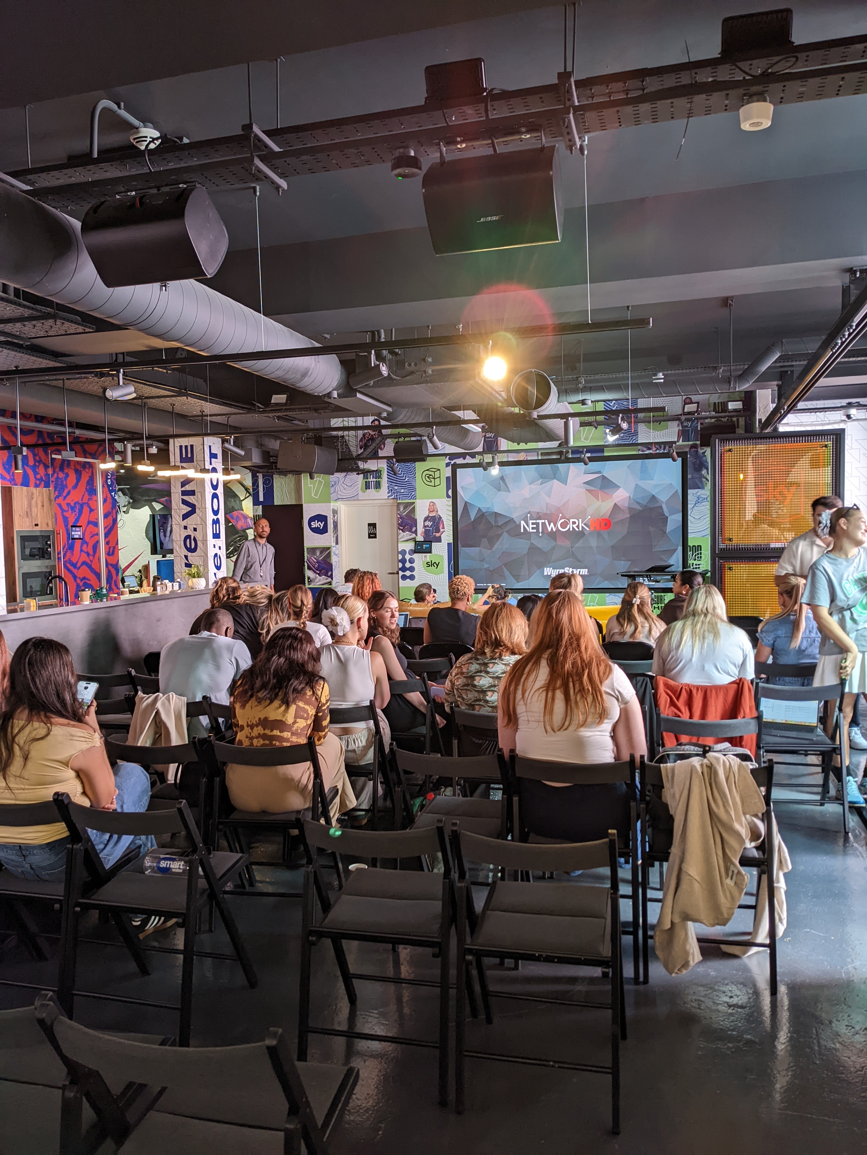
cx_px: 434
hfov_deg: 51.4
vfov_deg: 65.3
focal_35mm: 27
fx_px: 902
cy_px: 578
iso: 70
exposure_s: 1/33.3
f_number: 1.73
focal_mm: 4.38
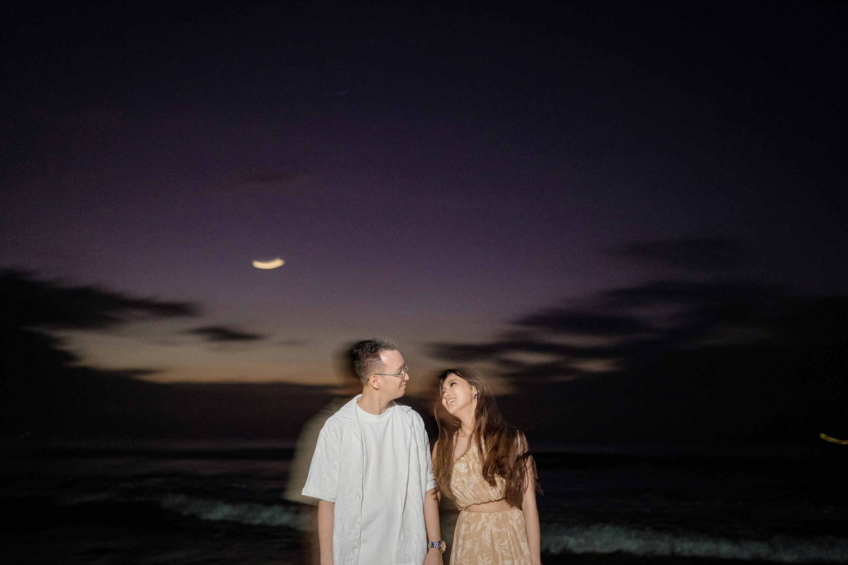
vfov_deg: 36.9
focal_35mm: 36
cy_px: 286
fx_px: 848
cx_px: 431
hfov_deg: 53.1
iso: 2000
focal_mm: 35
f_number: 1.4
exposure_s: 1/25
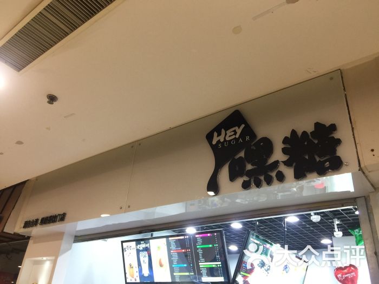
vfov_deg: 48.2
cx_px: 190
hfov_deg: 61.7
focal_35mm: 29
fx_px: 318
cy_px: 142
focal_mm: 4.15
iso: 64
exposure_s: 1/33
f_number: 2.2
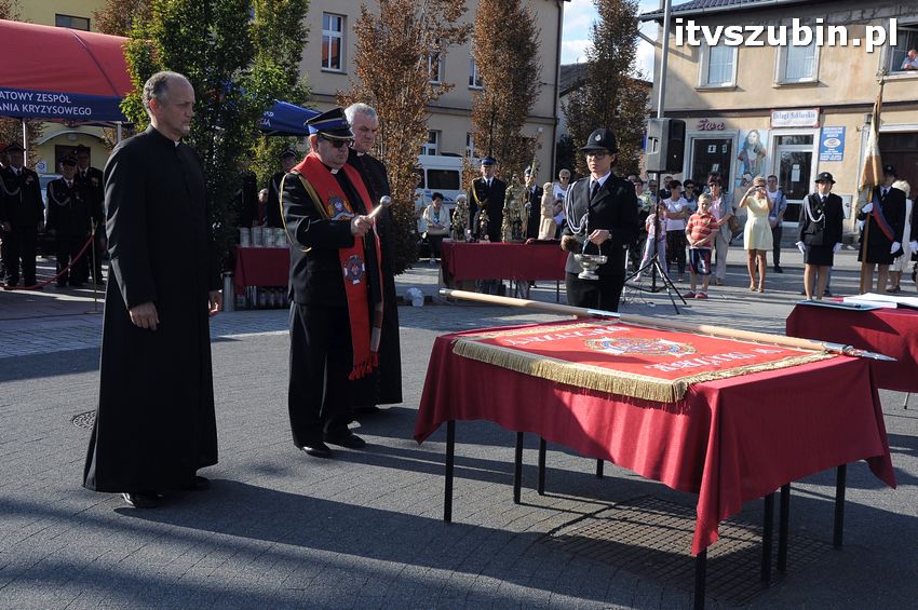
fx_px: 994
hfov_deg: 49.6
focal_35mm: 39
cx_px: 459
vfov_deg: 34.1
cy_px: 305
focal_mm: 26
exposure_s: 1/400
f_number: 10
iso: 400
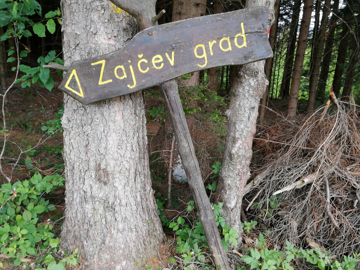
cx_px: 180
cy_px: 135
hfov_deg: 65.3
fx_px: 281
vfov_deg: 51.4
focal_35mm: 27
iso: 64
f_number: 1.8
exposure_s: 1/100
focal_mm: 3.95
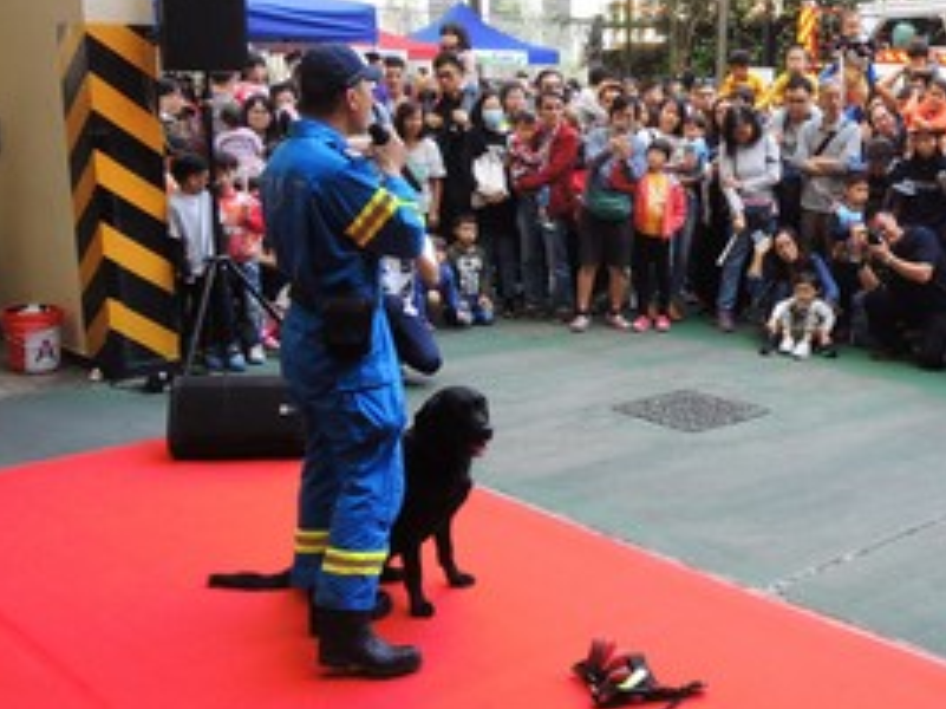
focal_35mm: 45
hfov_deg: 40.3
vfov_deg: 32.2
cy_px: 360
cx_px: 762
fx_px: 1229
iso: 140
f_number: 5.6
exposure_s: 1/30
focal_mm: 4.3
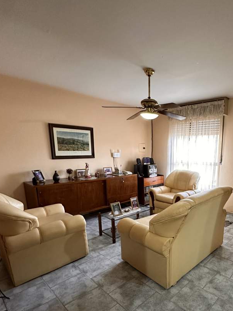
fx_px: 189
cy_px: 188
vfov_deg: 78.0
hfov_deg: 60.6
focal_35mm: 21
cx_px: 169
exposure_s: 1/50
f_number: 2.2
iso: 500
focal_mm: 2.22
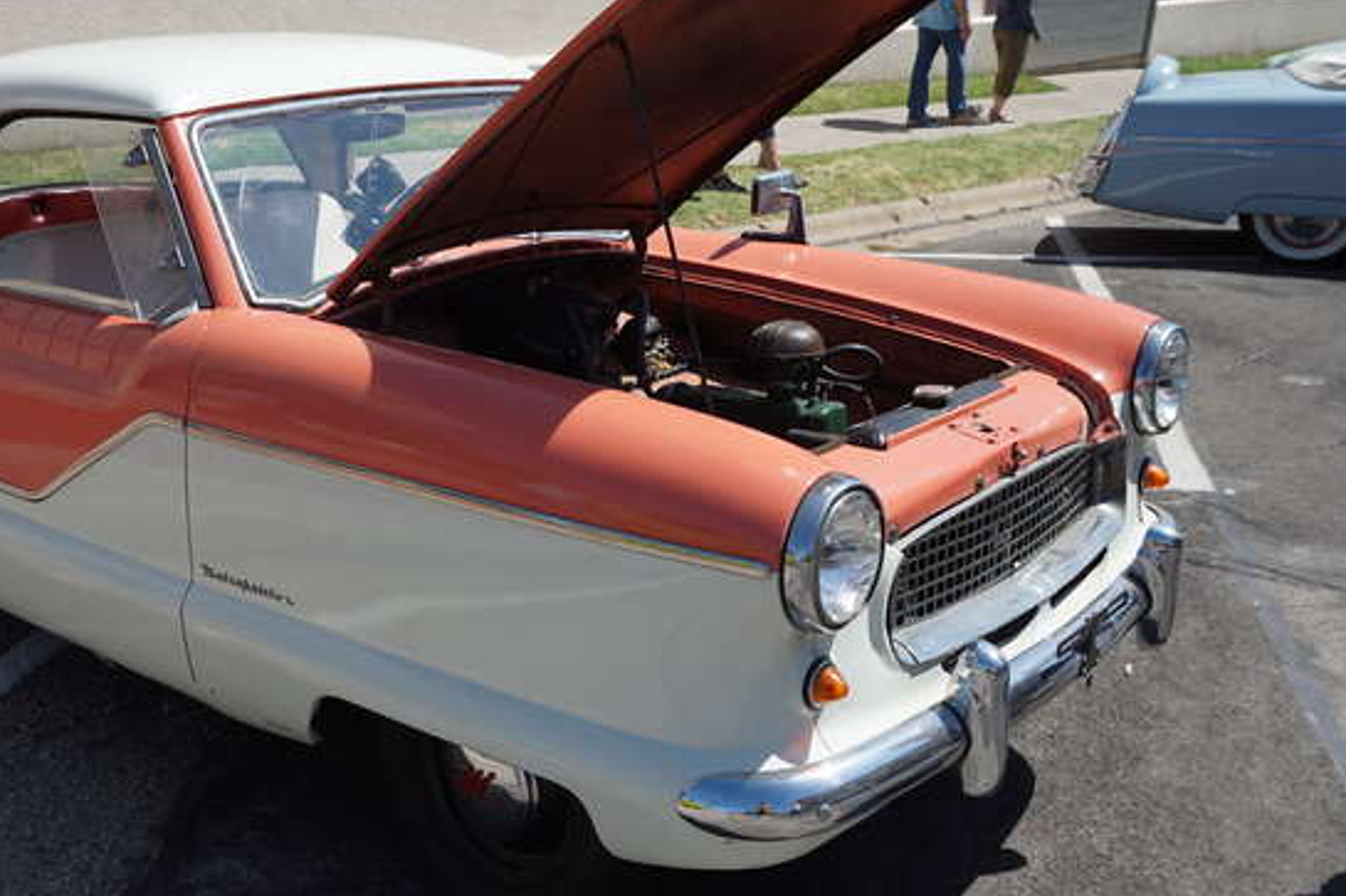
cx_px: 504
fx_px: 1645
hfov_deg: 44.2
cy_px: 431
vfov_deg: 30.5
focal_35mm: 44
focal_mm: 20
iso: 100
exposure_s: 1/320
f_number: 8
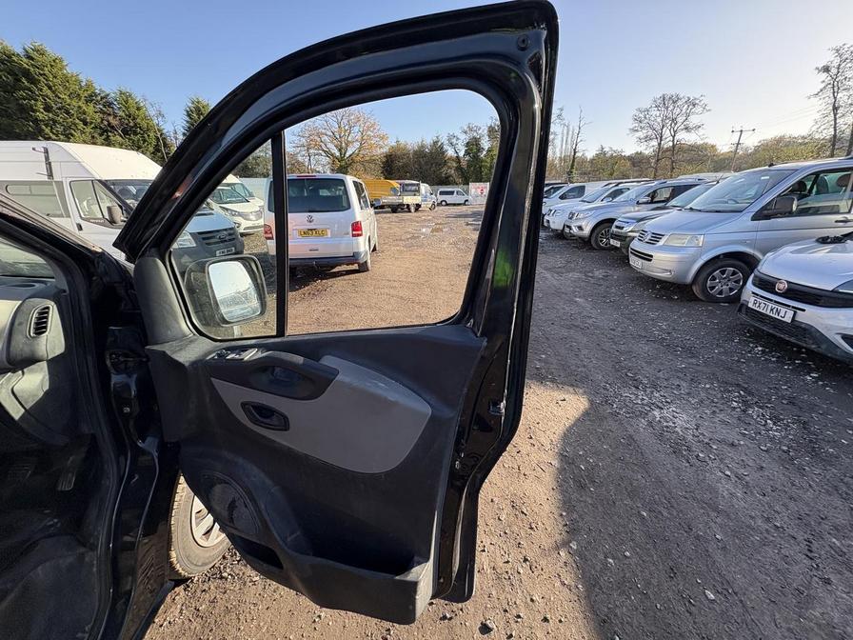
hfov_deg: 102.1
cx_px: 426
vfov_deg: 85.7
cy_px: 320
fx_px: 345
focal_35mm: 14
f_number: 2.2
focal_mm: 2.22
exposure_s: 1/418
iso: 64
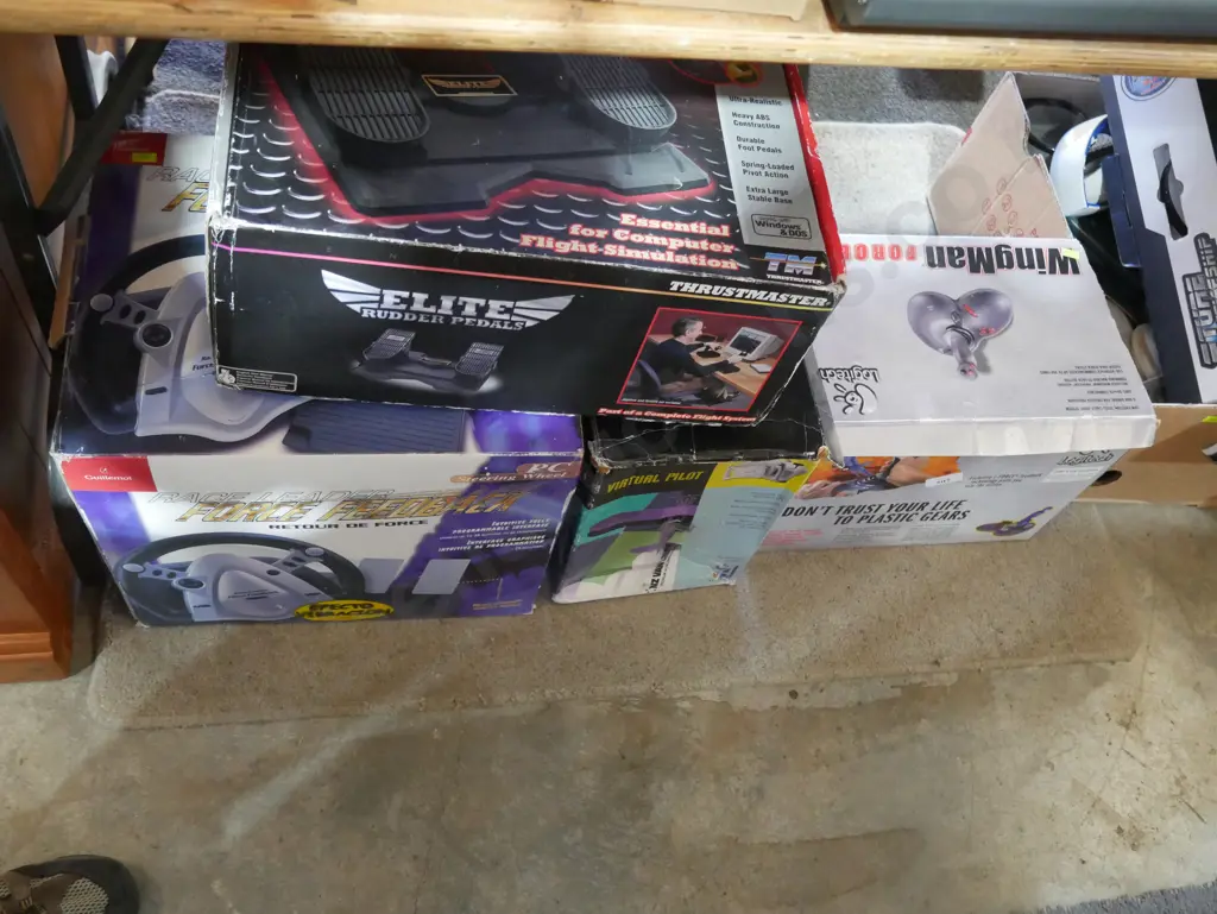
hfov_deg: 59.9
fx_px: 1055
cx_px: 608
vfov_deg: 46.8
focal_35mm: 30
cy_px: 457
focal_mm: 15
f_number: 3.6
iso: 3200
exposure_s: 1/60
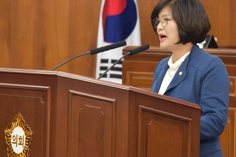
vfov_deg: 4.6
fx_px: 1980
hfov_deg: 6.8
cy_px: 48
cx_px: 138
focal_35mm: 302
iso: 12800
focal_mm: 210
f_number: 9
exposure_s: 1/250
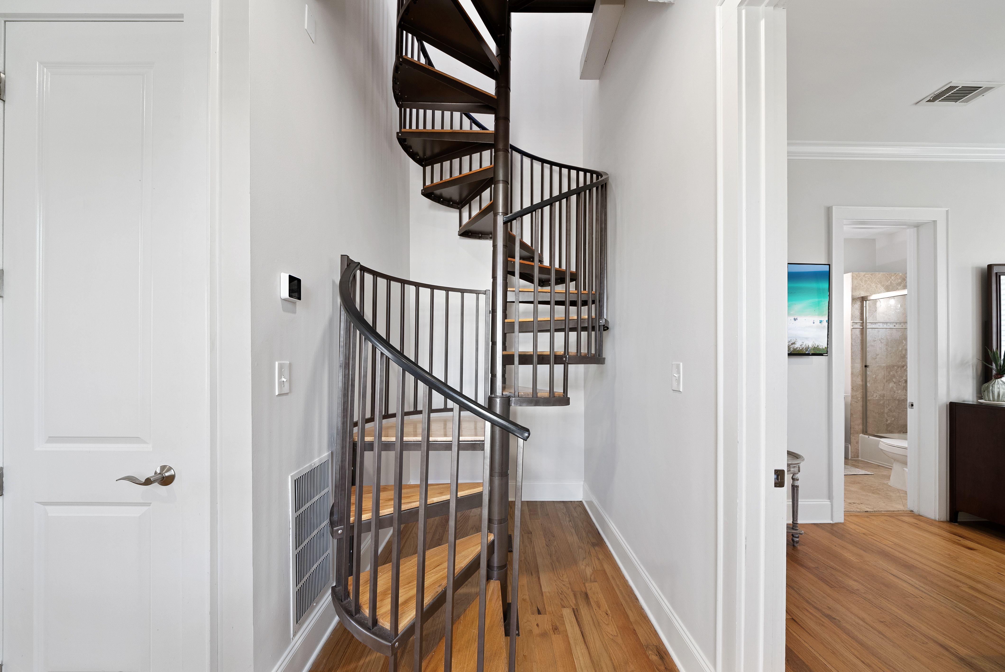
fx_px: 335
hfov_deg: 112.6
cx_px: 502
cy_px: 336
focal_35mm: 12
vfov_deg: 90.1
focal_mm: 12
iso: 400
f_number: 7.1
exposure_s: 1/4
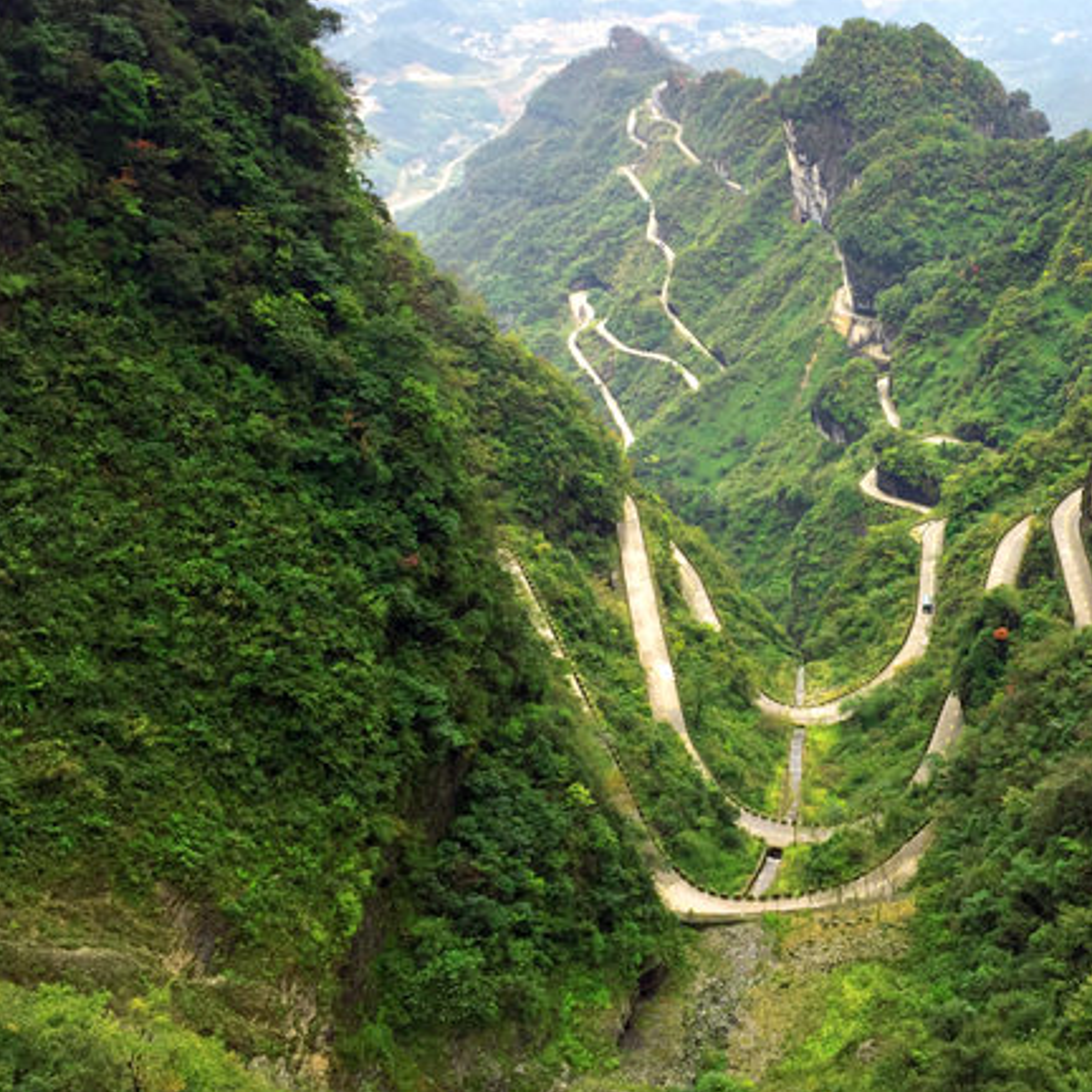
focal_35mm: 42
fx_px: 1499
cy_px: 426
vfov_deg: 39.8
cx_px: 786
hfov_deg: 39.2
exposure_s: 1/359
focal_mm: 4.15
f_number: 2.2
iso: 32
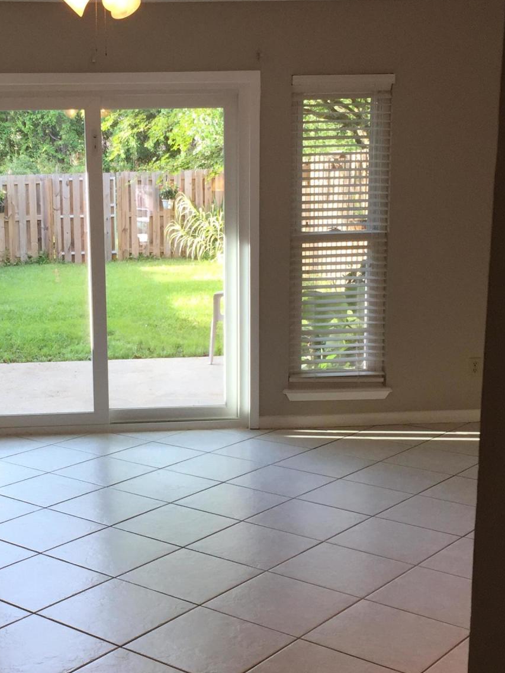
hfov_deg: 28.3
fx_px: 992
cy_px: 395
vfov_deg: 37.4
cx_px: 146
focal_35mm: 51
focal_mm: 4.15
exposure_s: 1/120
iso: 50
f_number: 2.2
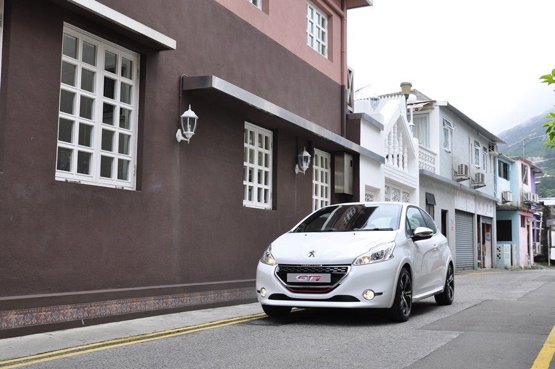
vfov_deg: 35.4
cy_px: 184
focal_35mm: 38
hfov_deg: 51.3
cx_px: 278
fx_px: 577
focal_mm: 25
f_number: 9
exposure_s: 1/320
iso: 400
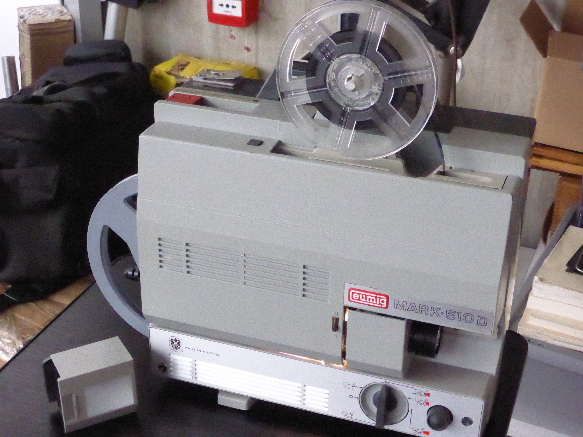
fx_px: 977
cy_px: 218
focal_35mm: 58
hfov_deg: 33.2
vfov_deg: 25.2
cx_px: 292
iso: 3200
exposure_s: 1/200
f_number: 4.7
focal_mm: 10.3
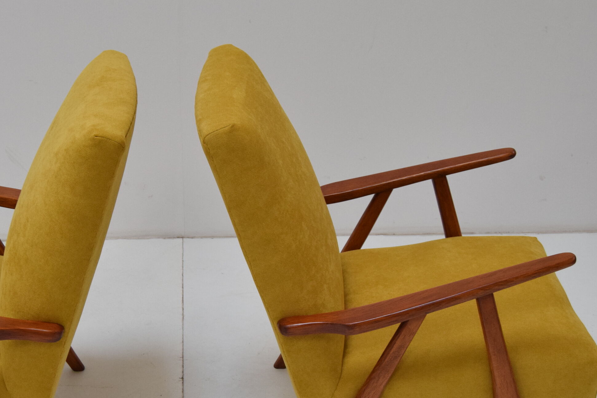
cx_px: 179
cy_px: 302
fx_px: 995
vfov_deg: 22.4
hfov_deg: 33.0
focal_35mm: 60
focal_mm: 26
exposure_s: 1/160
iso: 1600
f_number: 6.3
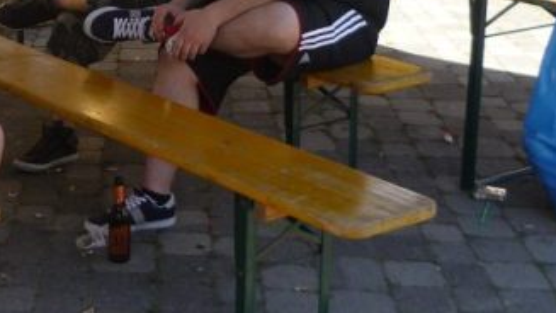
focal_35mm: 88
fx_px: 1297
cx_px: 49
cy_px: 48
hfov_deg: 23.5
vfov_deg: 13.7
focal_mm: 5.5
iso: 100
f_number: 2.8
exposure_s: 1/320
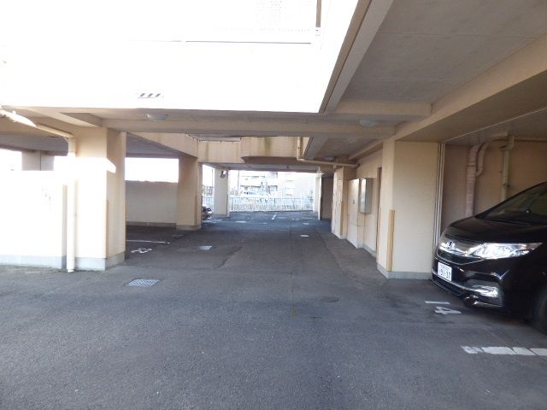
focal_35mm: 20
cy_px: 205
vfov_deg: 66.0
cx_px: 274
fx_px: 316
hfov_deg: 81.7
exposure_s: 1/80
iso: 100
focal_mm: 3.58
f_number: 2.8
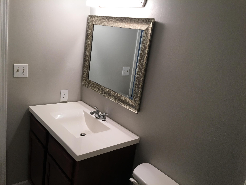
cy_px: 92
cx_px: 123
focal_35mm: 29
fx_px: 206
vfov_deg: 48.2
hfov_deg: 61.7
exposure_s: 1/30
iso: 32
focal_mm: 4.15
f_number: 2.2
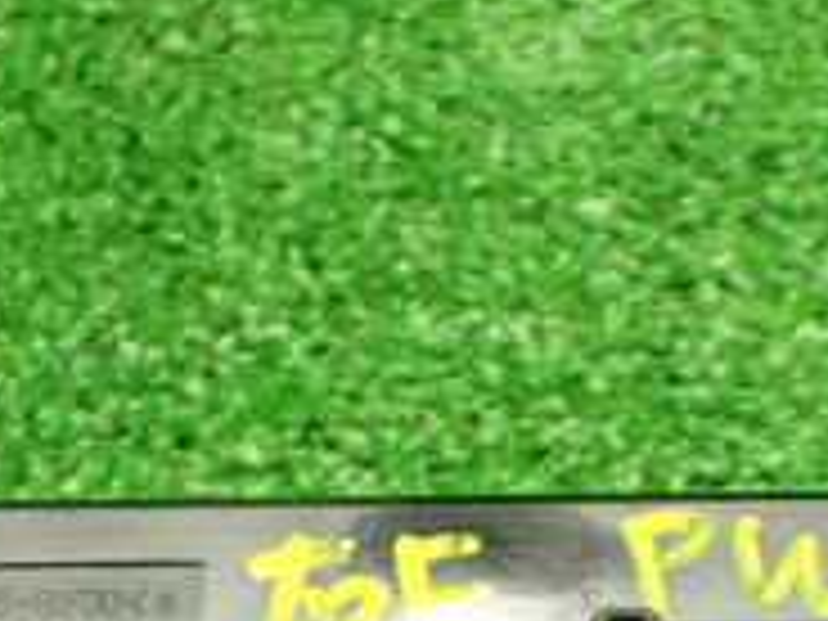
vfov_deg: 14.4
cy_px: 850
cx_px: 418
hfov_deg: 20.0
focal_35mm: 98
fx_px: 2344
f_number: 2.3
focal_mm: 5.4
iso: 800
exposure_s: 1/125
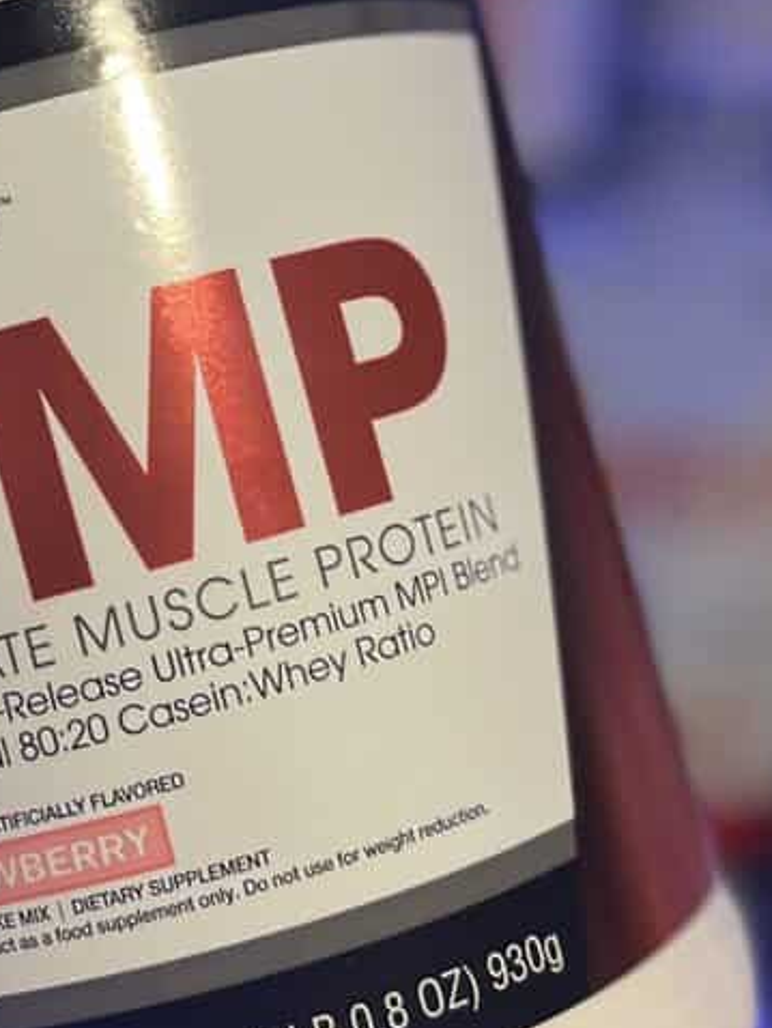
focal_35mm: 67
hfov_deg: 21.8
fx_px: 1991
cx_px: 204
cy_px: 406
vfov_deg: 28.9
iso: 250
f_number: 1.6
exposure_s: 1/60
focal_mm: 5.1
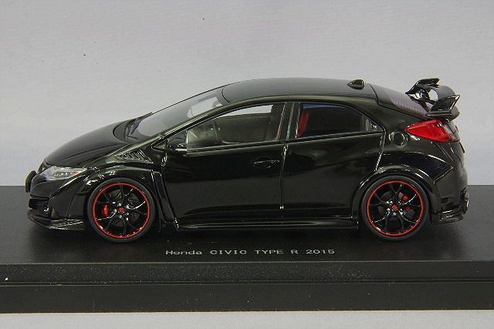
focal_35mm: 112
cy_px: 164
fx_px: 1537
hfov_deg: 18.3
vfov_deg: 12.2
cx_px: 247
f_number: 32
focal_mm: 75
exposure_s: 1
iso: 400
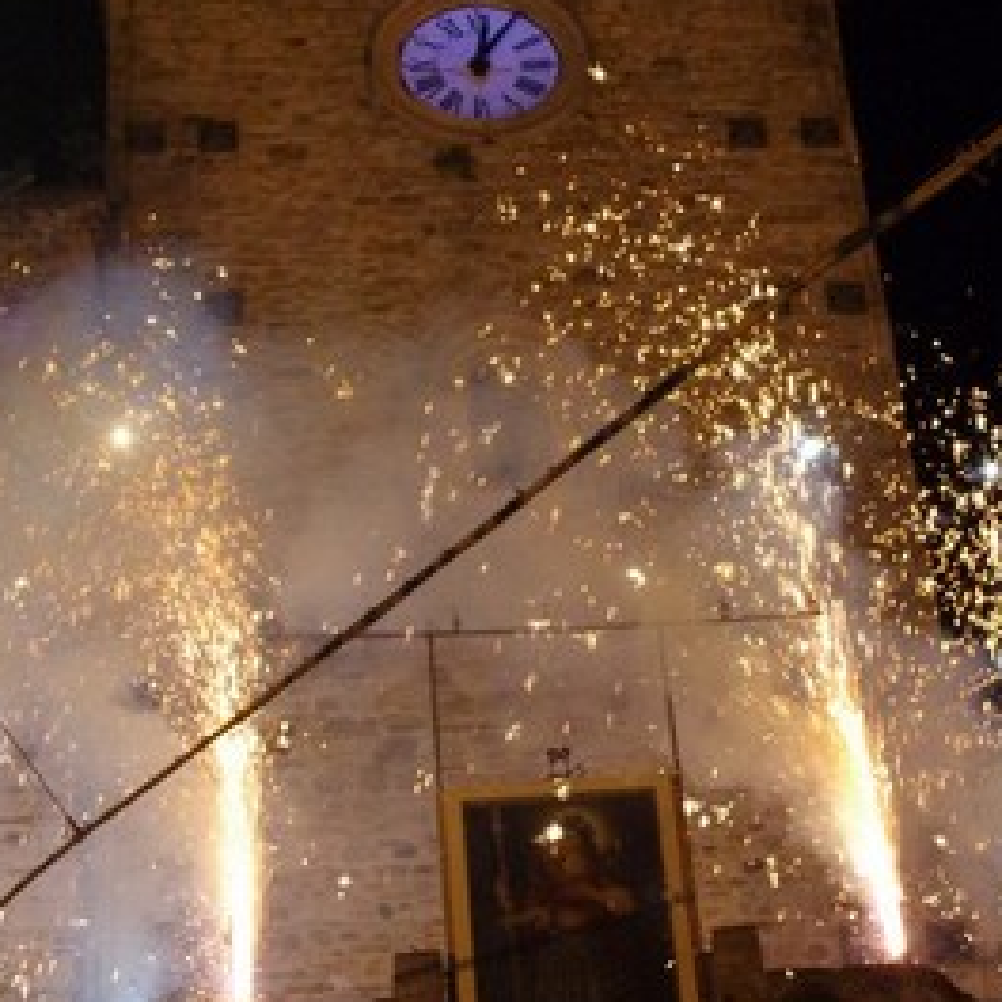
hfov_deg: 18.4
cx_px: 695
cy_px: 319
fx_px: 3078
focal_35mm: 94
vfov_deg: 18.4
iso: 3200
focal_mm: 26
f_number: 6.3
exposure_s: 1/60
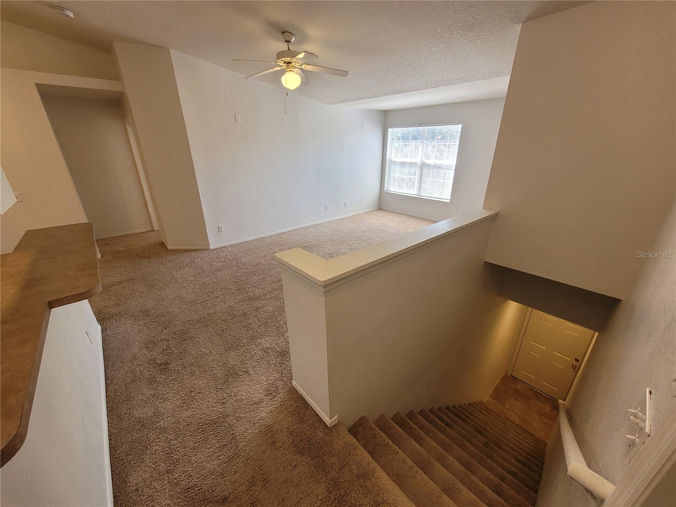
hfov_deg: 106.2
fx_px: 254
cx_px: 338
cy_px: 254
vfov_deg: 89.9
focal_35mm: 13
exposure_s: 1/60
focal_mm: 1.74
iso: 100
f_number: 2.2
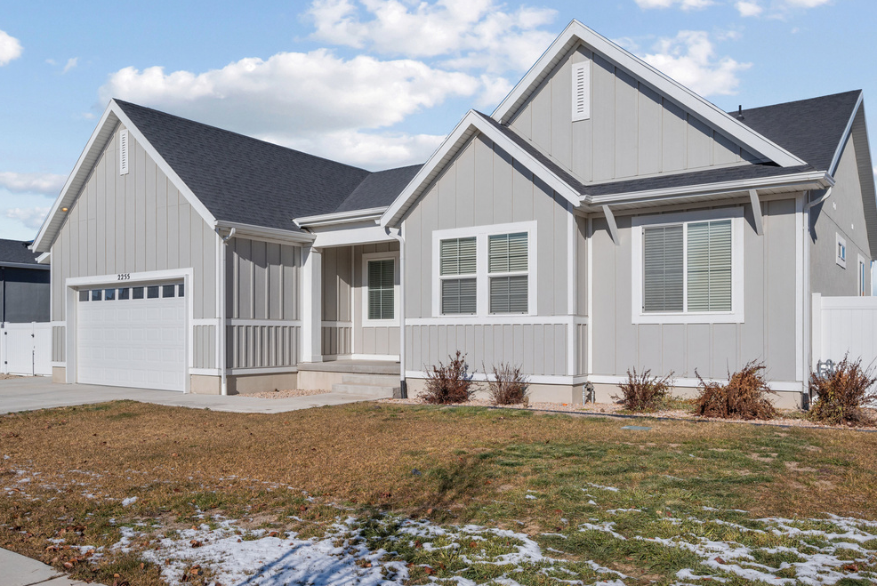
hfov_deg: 67.3
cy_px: 301
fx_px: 658
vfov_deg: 48.0
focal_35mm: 27
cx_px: 446
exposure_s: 1/640
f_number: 8
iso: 800
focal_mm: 26
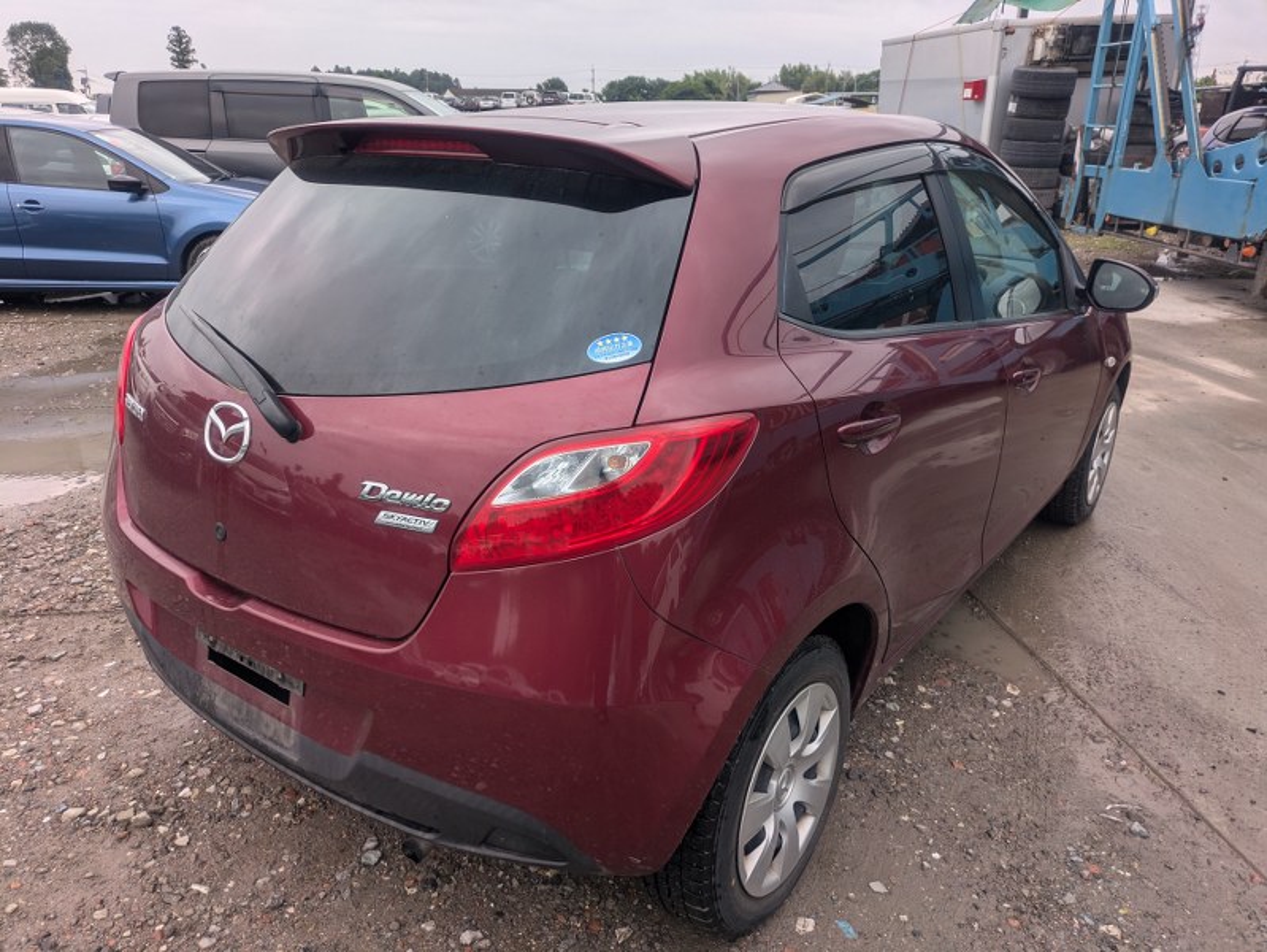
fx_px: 915
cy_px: 476
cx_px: 634
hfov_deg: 69.4
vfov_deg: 54.9
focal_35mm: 25
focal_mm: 5.43
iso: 72
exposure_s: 1/305
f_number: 1.89
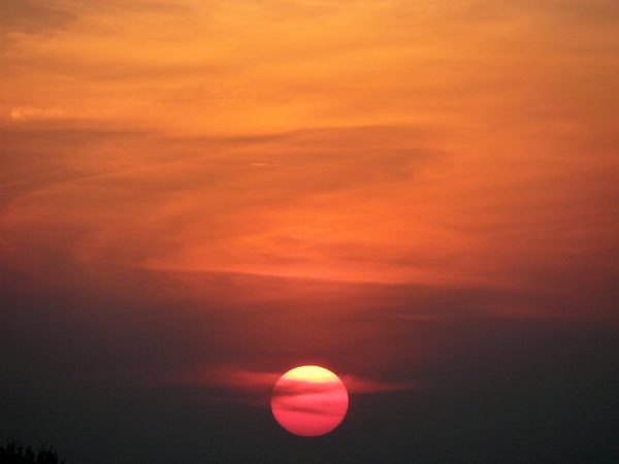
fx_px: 8637
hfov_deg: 4.1
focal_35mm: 483
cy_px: 232
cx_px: 310
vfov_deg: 3.1
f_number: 5.9
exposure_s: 1/250
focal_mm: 86.1
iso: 100
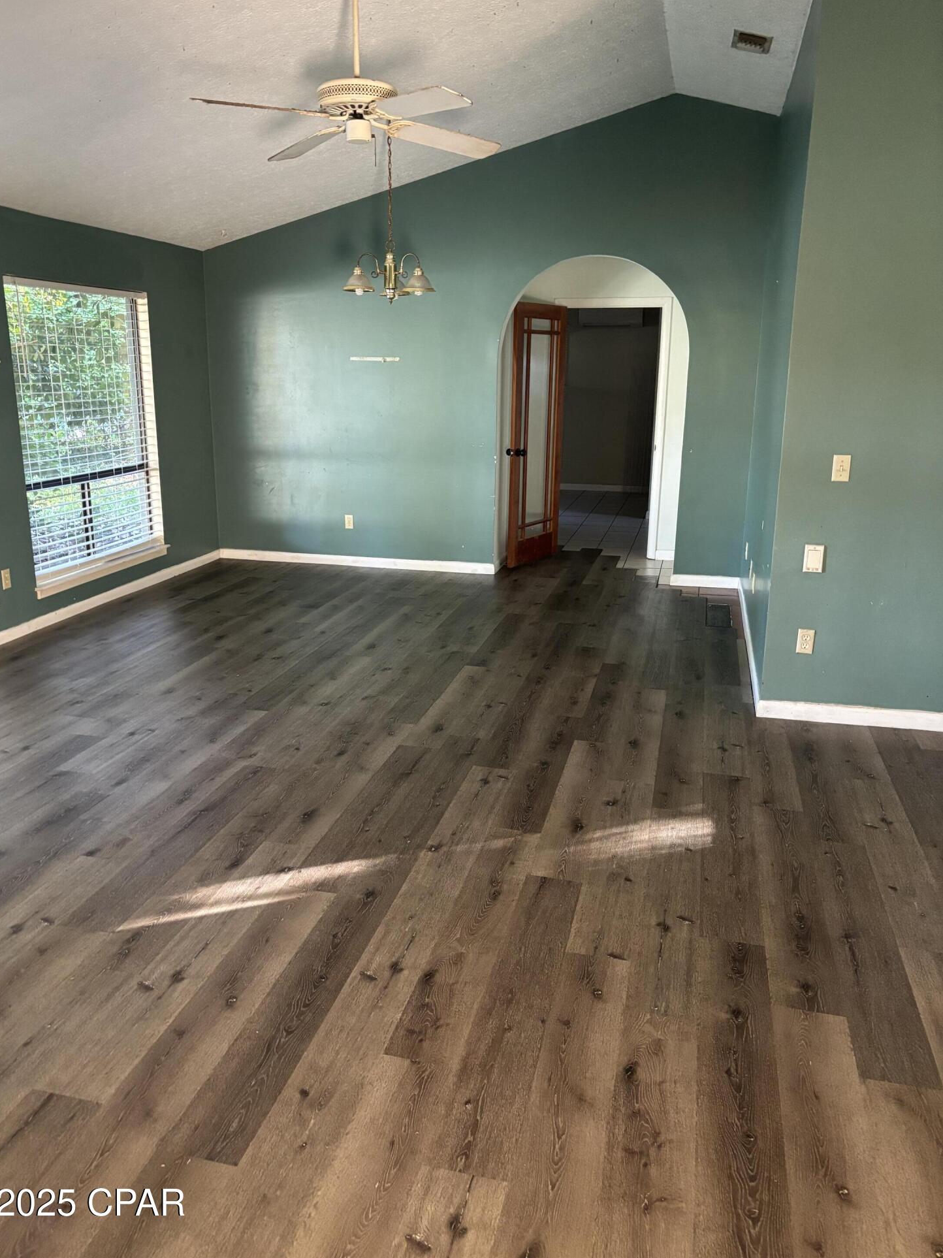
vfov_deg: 65.3
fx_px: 981
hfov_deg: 51.3
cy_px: 609
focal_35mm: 27
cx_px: 455
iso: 500
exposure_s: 1/54
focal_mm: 5.96
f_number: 1.6
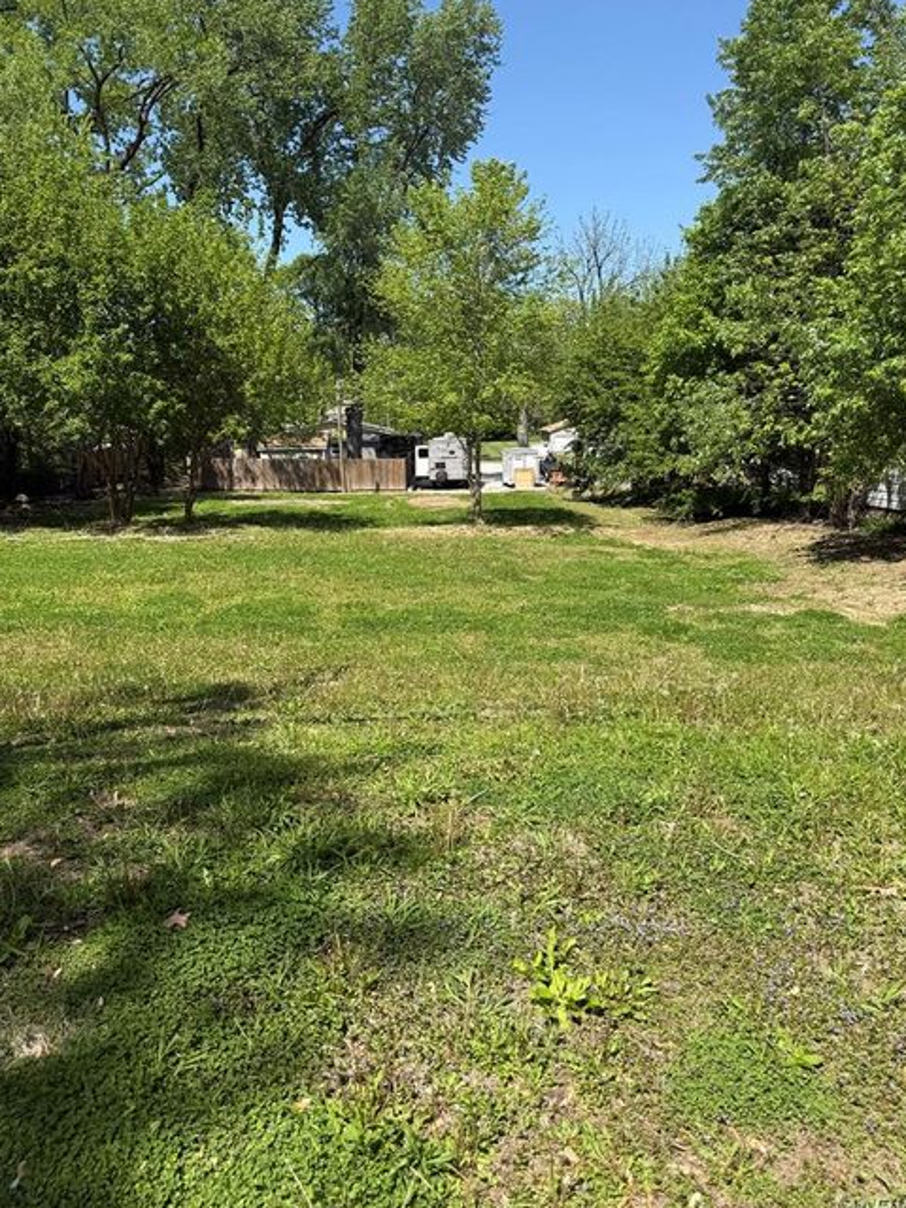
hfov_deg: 54.9
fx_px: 872
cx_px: 457
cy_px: 599
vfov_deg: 69.4
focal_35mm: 25
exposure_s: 1/3145
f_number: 1.78
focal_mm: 6.76
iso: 80
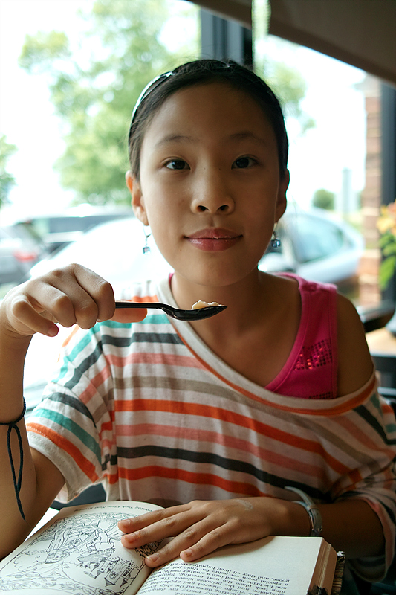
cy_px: 298
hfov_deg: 32.6
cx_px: 198
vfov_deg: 47.4
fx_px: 677
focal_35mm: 41
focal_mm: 24.2
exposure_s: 1/160
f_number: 2.8
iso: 100
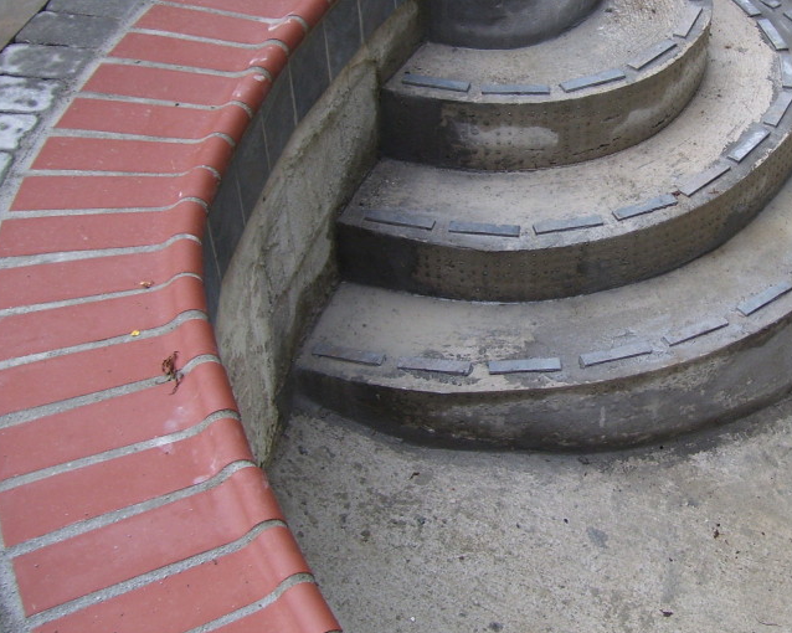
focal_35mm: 58
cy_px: 237
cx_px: 619
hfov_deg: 31.7
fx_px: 1359
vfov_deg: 26.1
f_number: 2.7
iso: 80
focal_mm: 6
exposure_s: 1/250
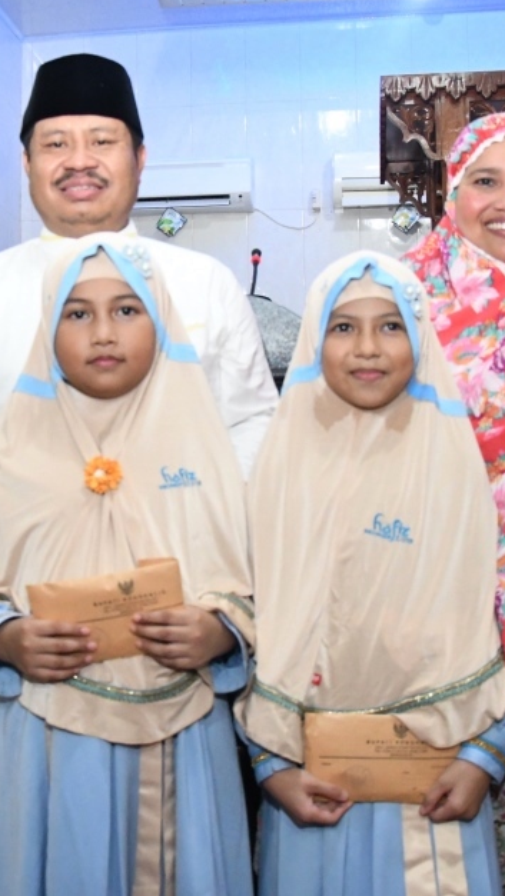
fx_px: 1261
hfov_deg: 22.6
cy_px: 427
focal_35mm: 53
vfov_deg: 39.2
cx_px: 182
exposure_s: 1/160
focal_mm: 21
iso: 6400
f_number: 4.5
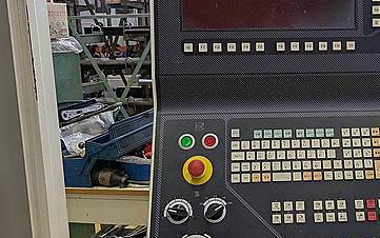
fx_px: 487
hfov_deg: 41.8
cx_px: 268
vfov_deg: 27.4
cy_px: 101
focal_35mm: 47
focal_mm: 5.43
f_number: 1.89
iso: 39
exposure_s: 1/132
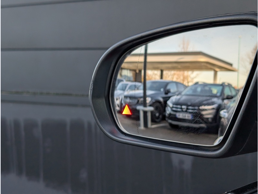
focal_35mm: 49
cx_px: 129
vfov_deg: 29.7
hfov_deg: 38.9
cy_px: 97
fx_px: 365
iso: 21
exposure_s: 1/252
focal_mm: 6.9
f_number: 1.68
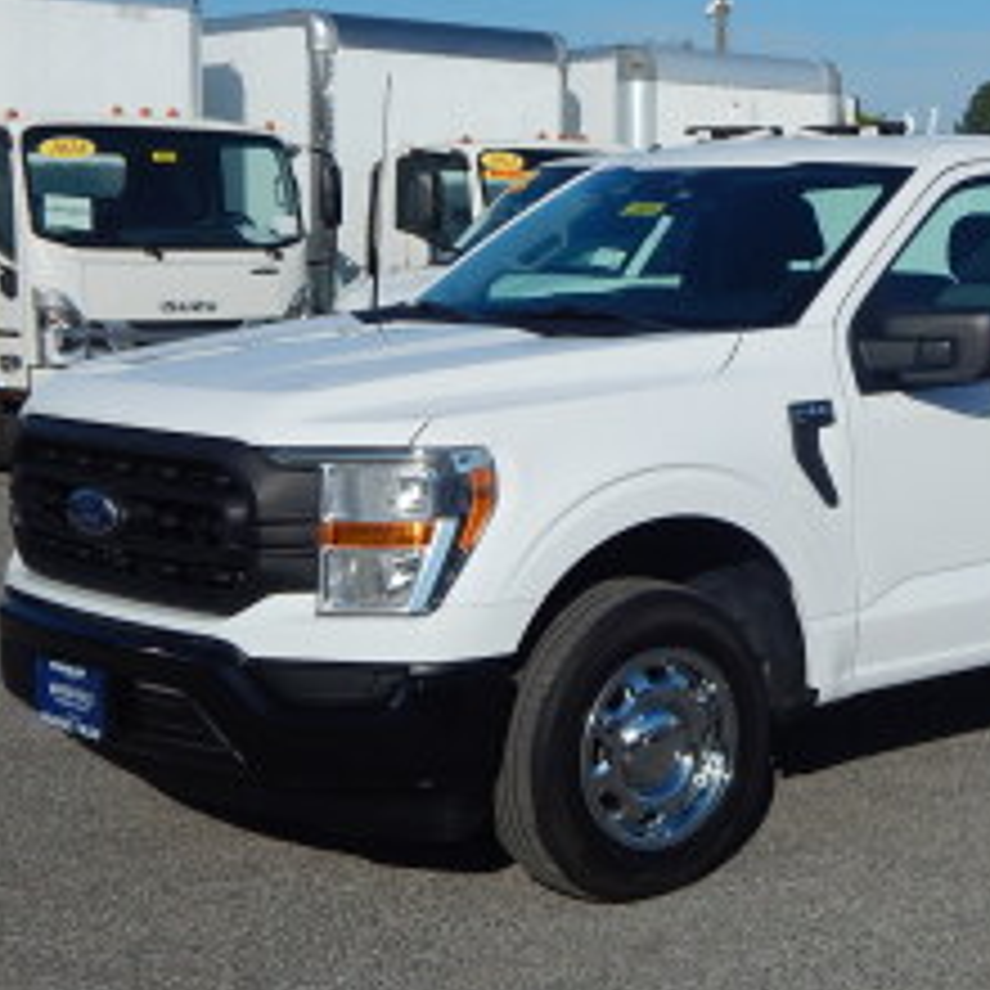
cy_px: 434
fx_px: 2168
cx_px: 778
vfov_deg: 25.7
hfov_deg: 25.3
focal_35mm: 67
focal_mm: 7.7
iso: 125
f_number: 7.1
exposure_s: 1/1000
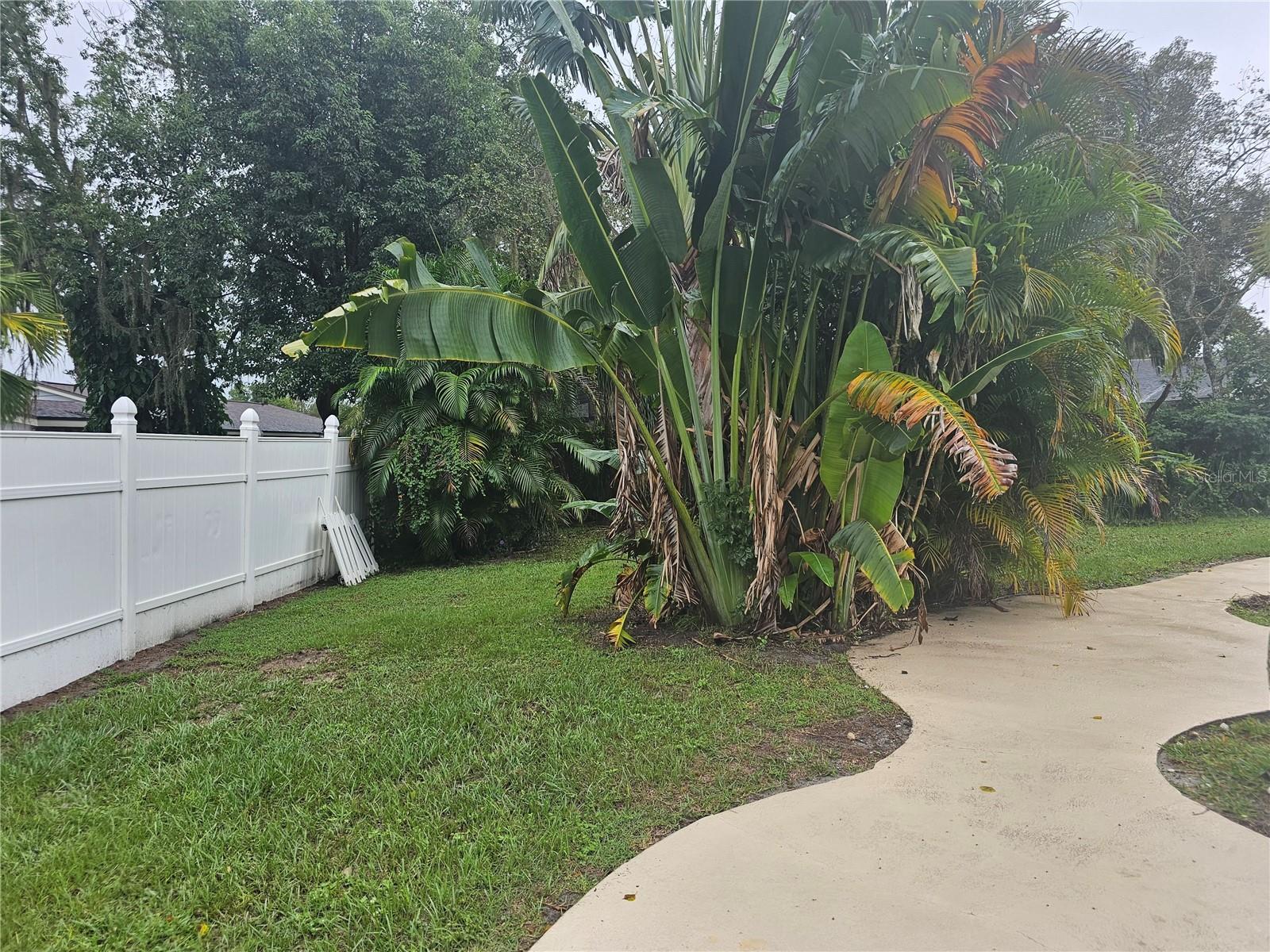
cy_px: 476
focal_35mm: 23
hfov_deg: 73.9
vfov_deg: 58.9
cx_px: 635
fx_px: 844
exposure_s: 1/180
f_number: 1.7
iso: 25
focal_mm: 6.3
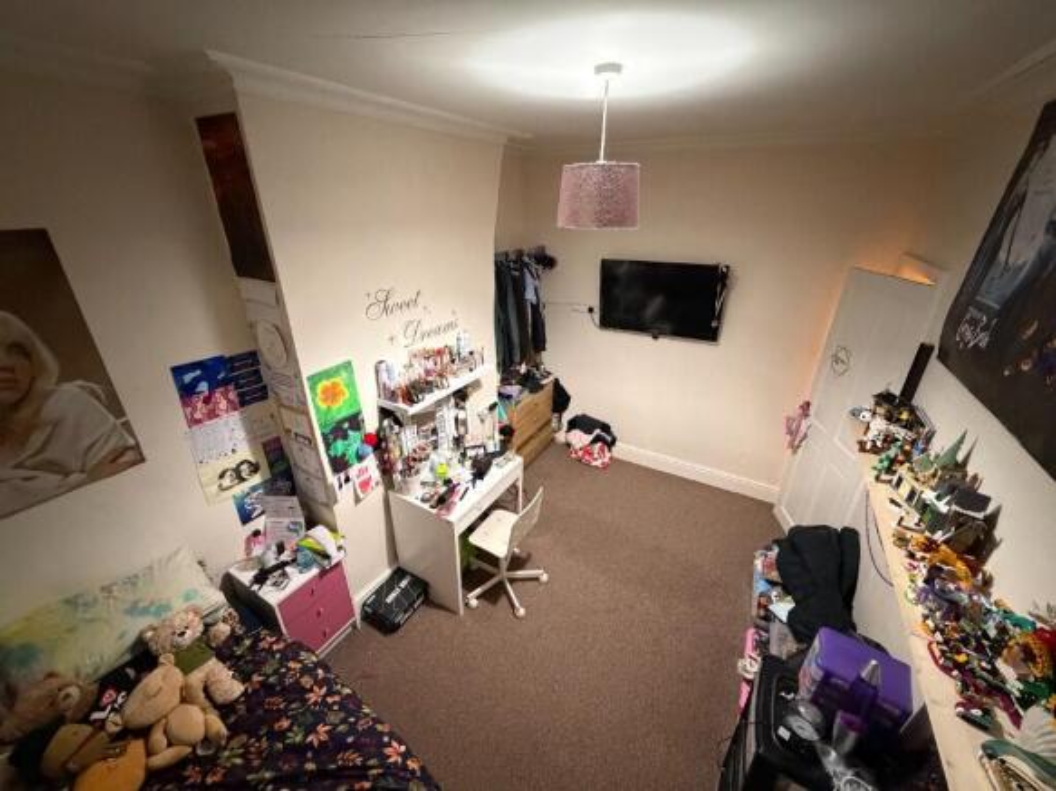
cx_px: 528
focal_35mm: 14
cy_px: 396
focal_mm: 2.22
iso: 1250
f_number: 2.2
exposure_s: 1/50
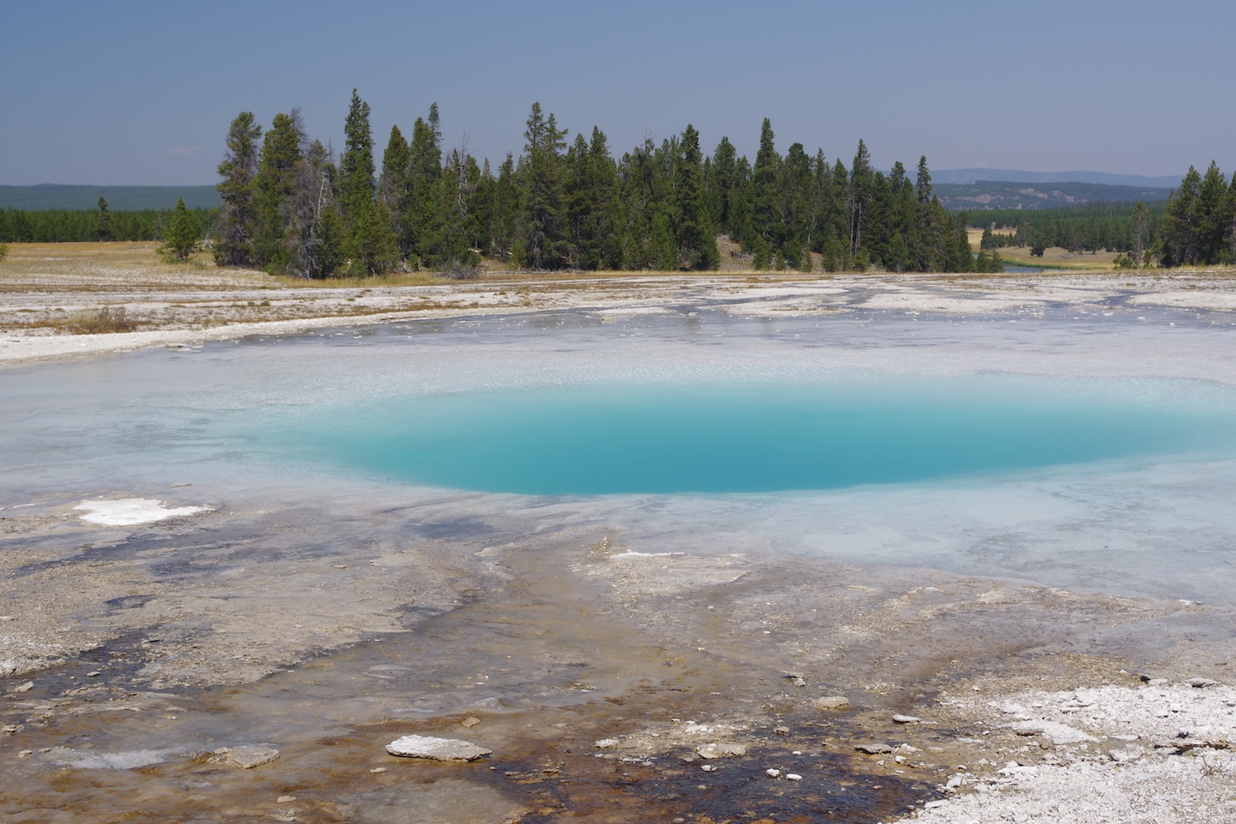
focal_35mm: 52
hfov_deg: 38.2
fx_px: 1785
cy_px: 412
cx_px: 618
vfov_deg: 26.0
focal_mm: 35
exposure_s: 1/100
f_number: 11
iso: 200
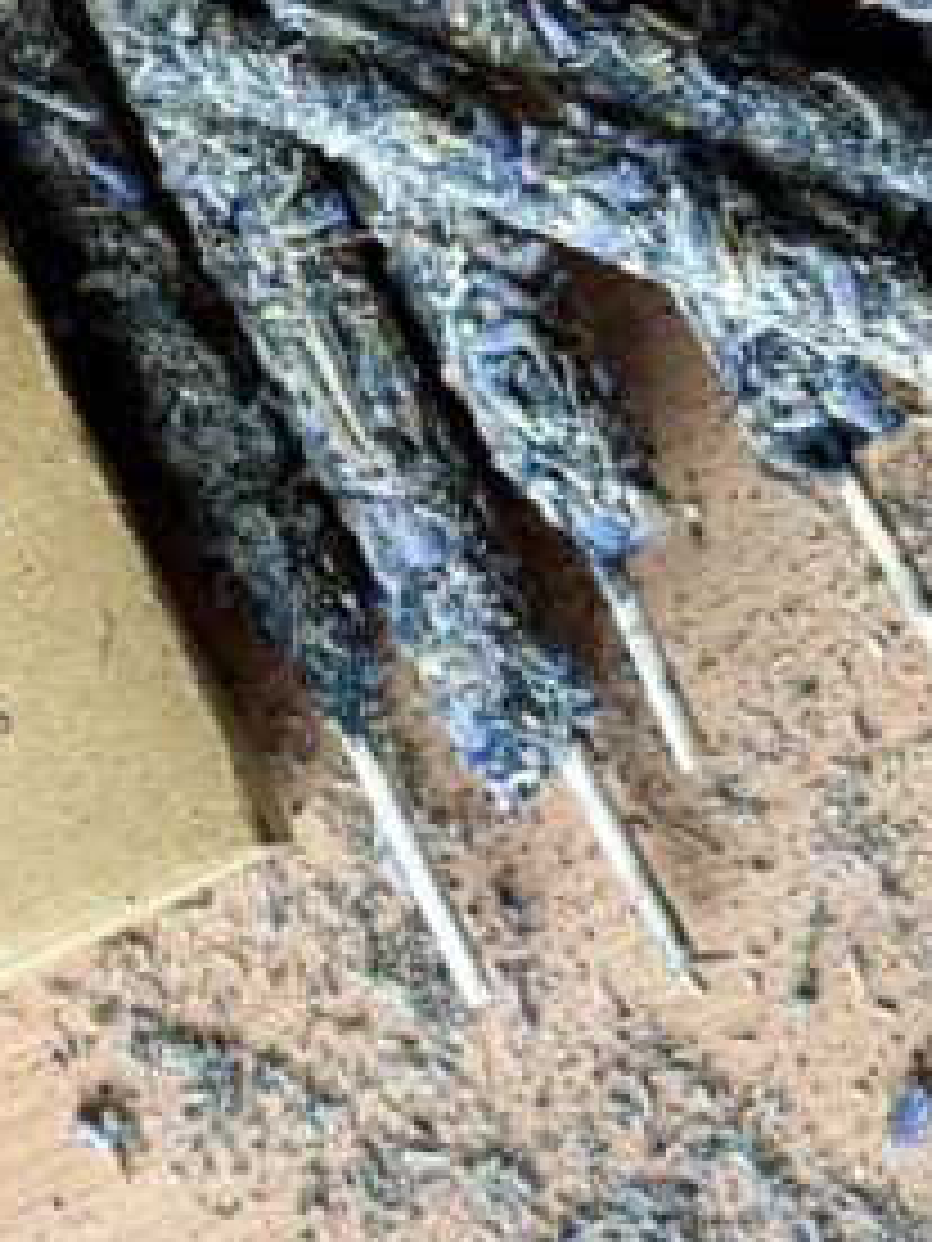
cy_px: -40
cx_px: -144
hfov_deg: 10.5
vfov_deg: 14.0
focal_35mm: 139
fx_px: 4990
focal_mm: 6.76
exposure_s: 1/50
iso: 64
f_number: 1.78
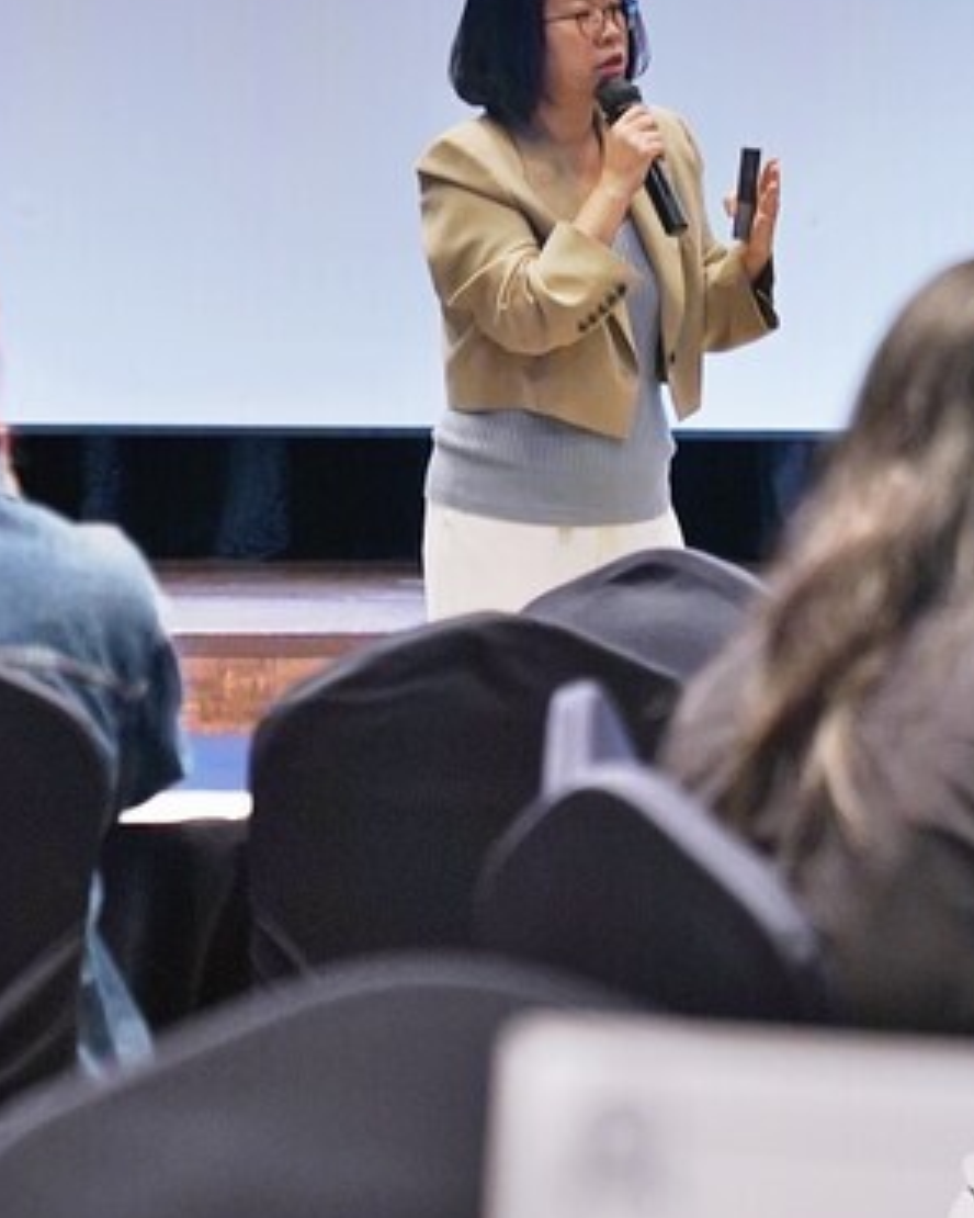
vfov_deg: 8.0
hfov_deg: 6.4
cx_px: 694
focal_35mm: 240
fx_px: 8648
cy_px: 7
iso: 1250
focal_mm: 70
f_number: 2.8
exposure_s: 1/100
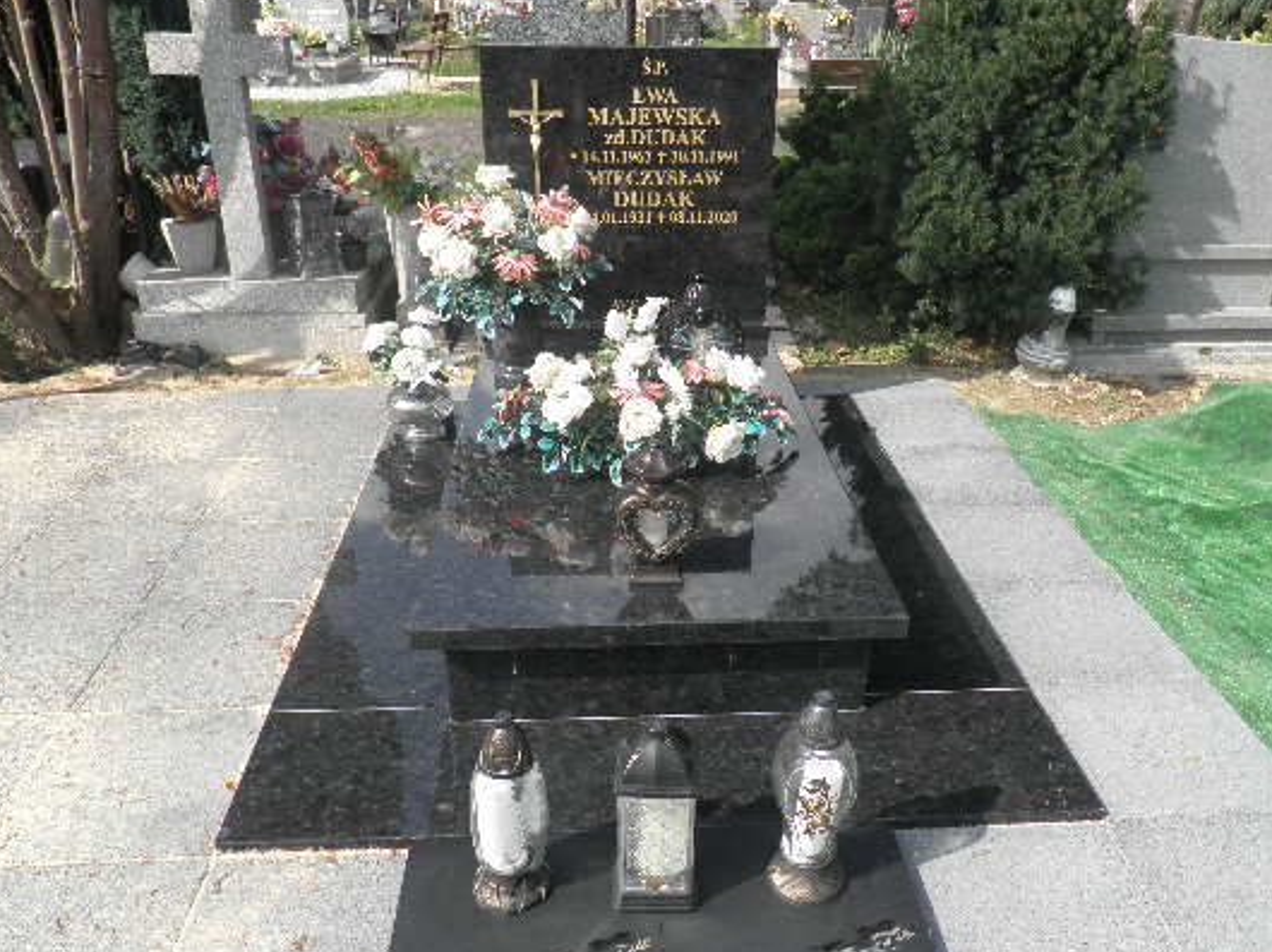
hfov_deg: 61.7
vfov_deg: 48.2
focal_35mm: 29
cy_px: 482
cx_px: 665
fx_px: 1065
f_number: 8.3
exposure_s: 1/80
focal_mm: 4.3
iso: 64
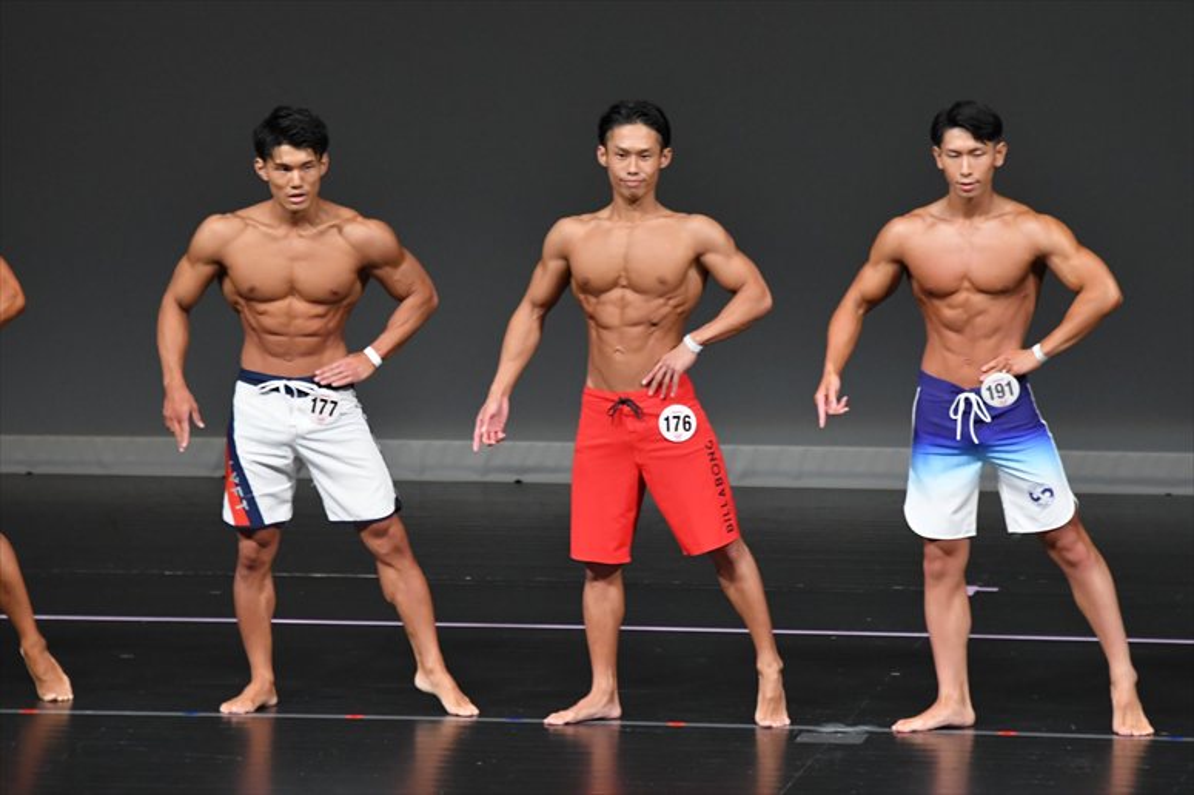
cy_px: 398
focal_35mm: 315
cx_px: 597
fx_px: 10443
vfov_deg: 4.4
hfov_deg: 6.5
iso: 3200
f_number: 5.6
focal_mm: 210
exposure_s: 1/400
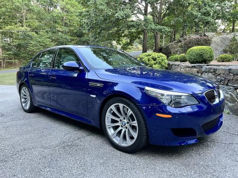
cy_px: 89
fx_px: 179
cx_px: 119
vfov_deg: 53.1
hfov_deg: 67.3
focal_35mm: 26
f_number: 1.5
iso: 200
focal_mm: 5.7
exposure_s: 1/60
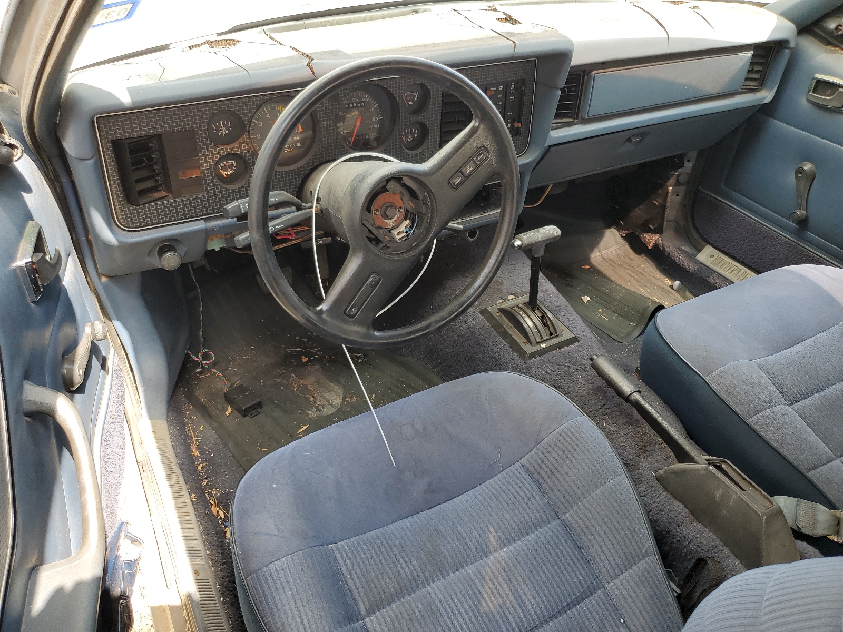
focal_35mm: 26
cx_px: 422
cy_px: 316
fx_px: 633
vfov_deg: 53.1
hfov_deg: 67.3
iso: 50
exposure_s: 1/179
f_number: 1.5
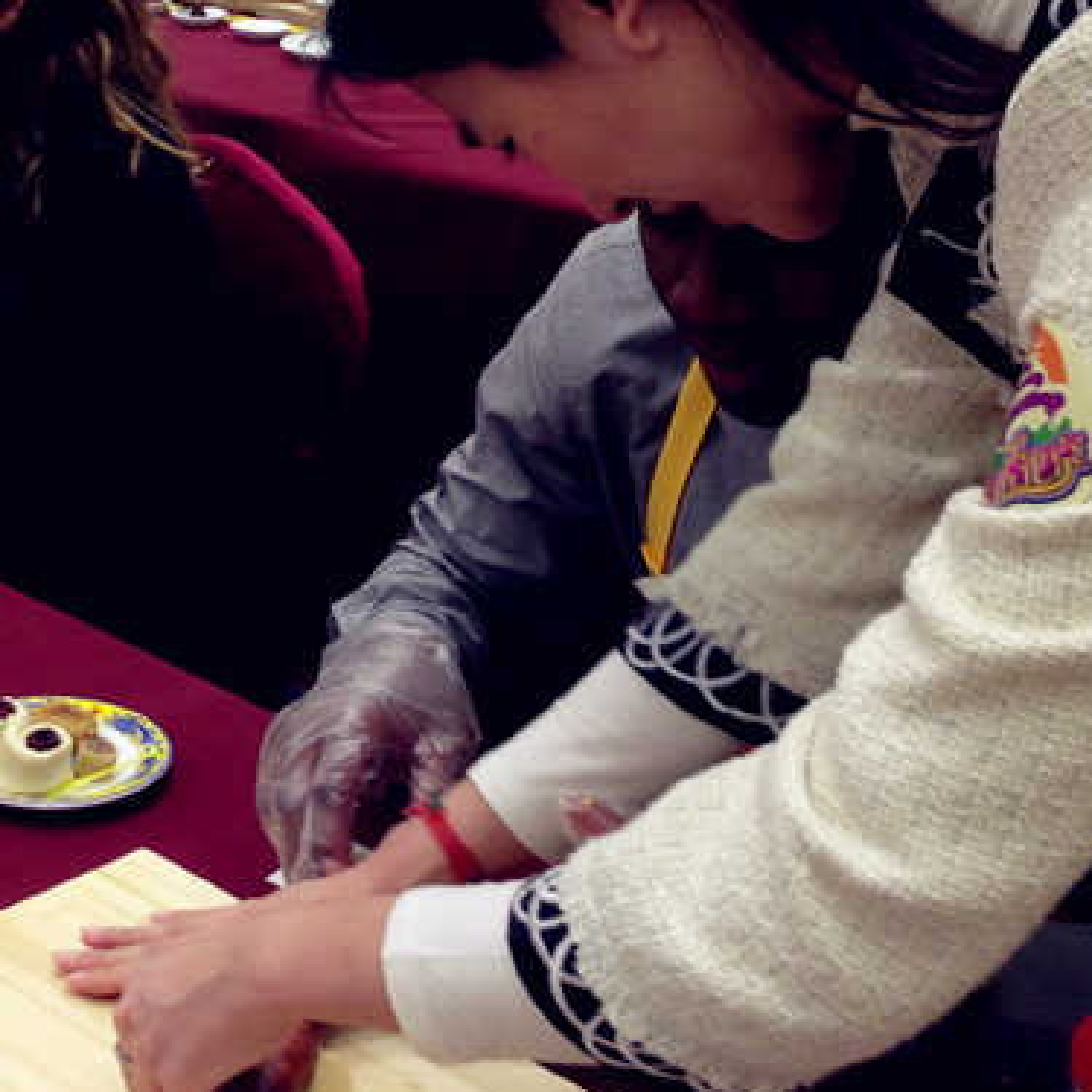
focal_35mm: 70
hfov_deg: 23.3
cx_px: -87
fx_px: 2498
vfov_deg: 24.5
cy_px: 320
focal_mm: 4.12
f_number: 2.4
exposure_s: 1/40
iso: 50
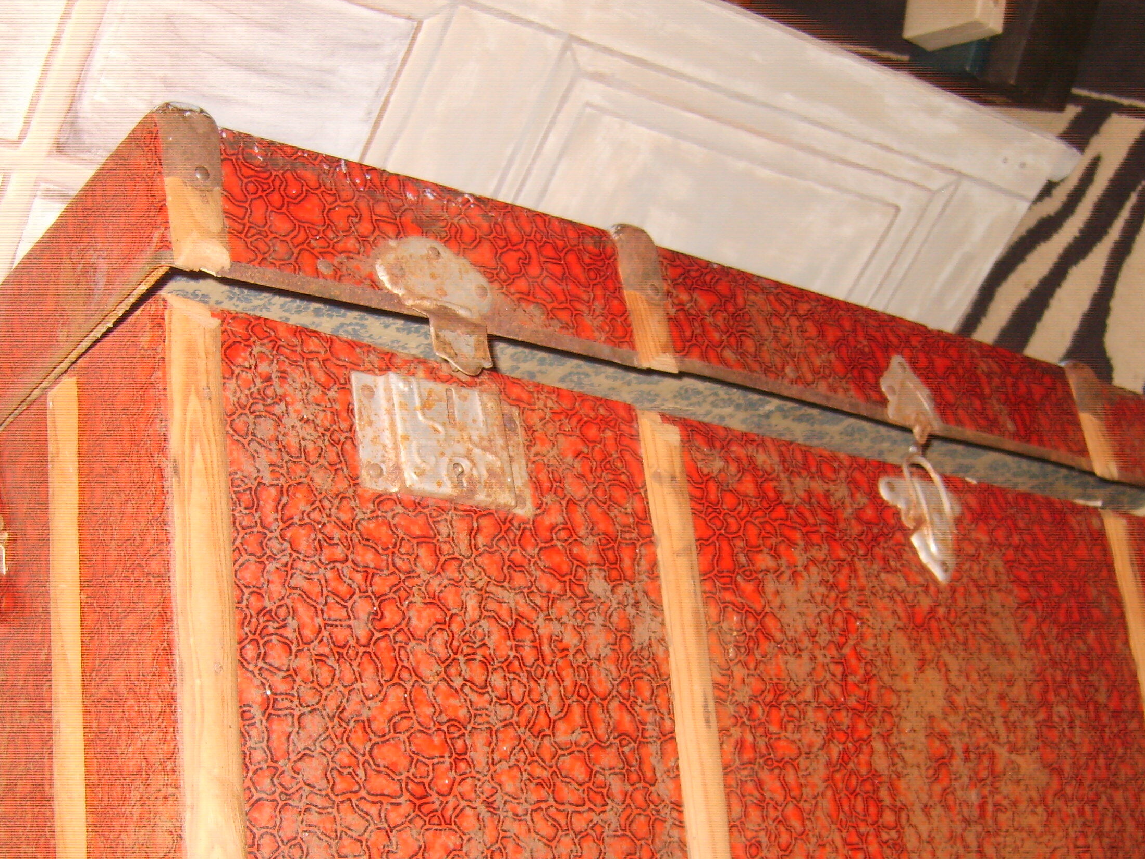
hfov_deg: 36.8
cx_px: 558
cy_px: 610
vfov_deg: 27.8
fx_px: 1720
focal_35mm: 52
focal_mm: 7.4
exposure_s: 1/30
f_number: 2.8
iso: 100
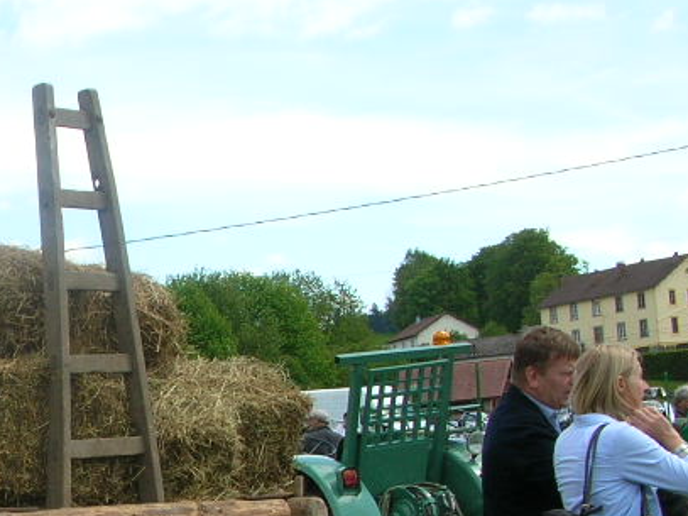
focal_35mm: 88
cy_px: 467
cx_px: -125
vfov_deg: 16.5
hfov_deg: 20.8
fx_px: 1749
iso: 50
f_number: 5.6
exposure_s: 1/159
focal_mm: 5.8
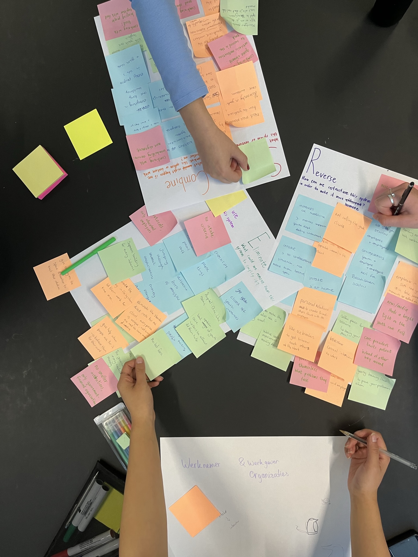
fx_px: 419
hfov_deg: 53.1
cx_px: 209
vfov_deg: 67.3
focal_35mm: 26
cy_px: 278
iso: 160
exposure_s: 1/60
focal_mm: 5.1
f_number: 1.6
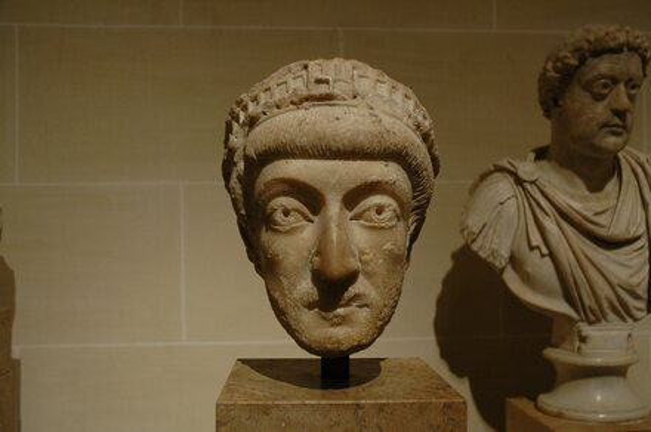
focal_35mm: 40
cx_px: 326
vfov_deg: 32.9
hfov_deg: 48.0
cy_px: 216
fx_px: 731
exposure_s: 1/15
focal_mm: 27
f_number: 3.8
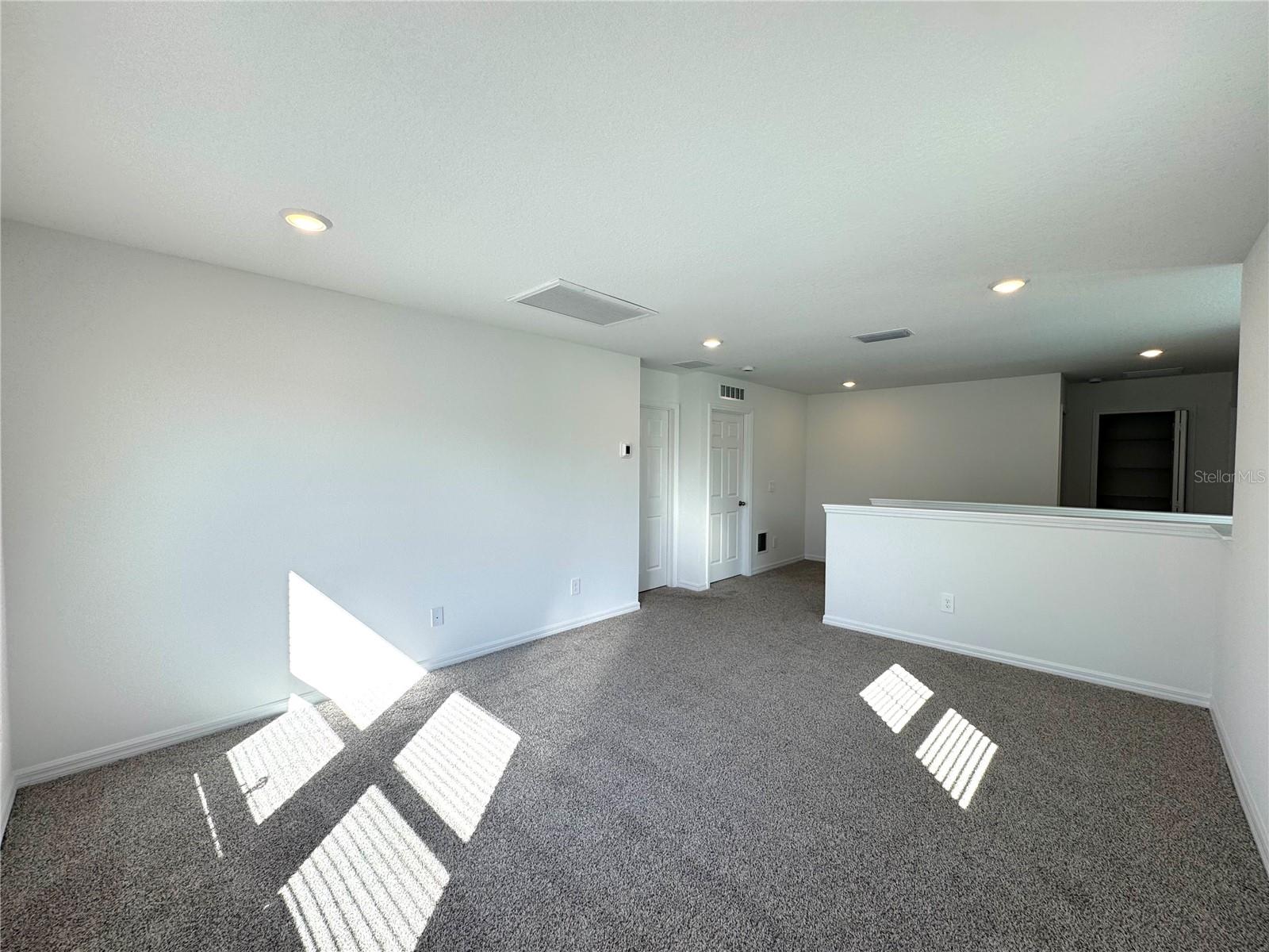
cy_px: 476
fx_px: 513
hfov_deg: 102.1
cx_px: 634
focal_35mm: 14
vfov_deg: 85.7
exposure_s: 1/209
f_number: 2.2
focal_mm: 2.22
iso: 40
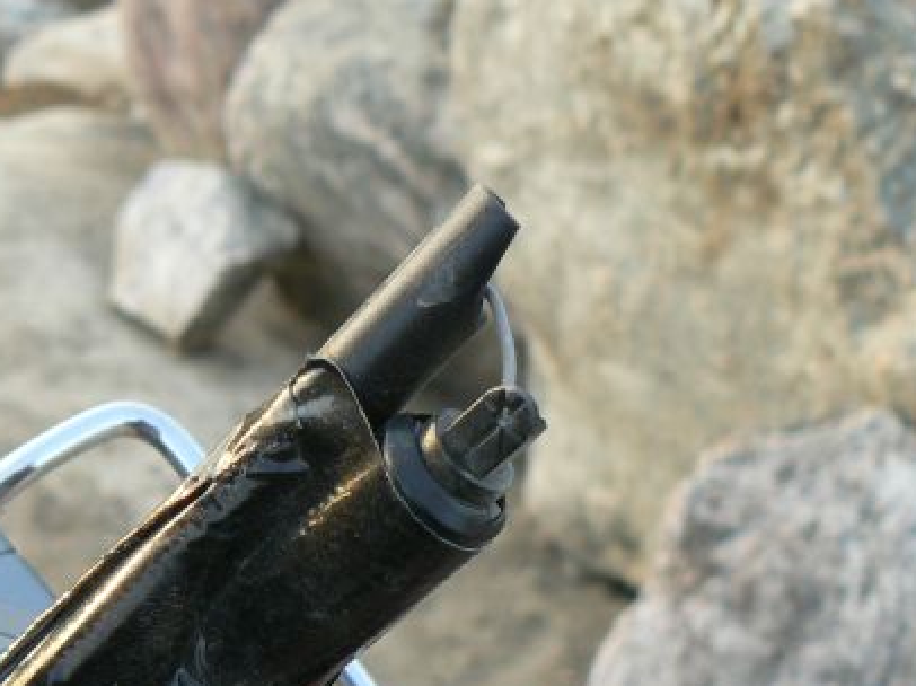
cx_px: 190
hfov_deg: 26.9
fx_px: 1878
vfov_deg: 20.6
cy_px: 456
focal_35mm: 71
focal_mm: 6
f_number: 3.2
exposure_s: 1/50
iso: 80
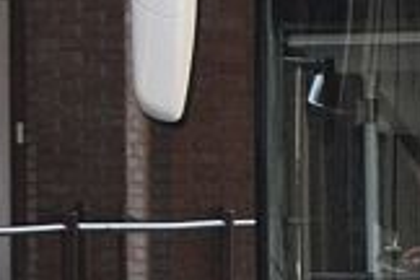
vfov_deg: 1.4
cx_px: 786
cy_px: 8
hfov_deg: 2.1
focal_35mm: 973
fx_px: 11351
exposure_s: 1/640
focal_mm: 98
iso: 800
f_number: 5.6
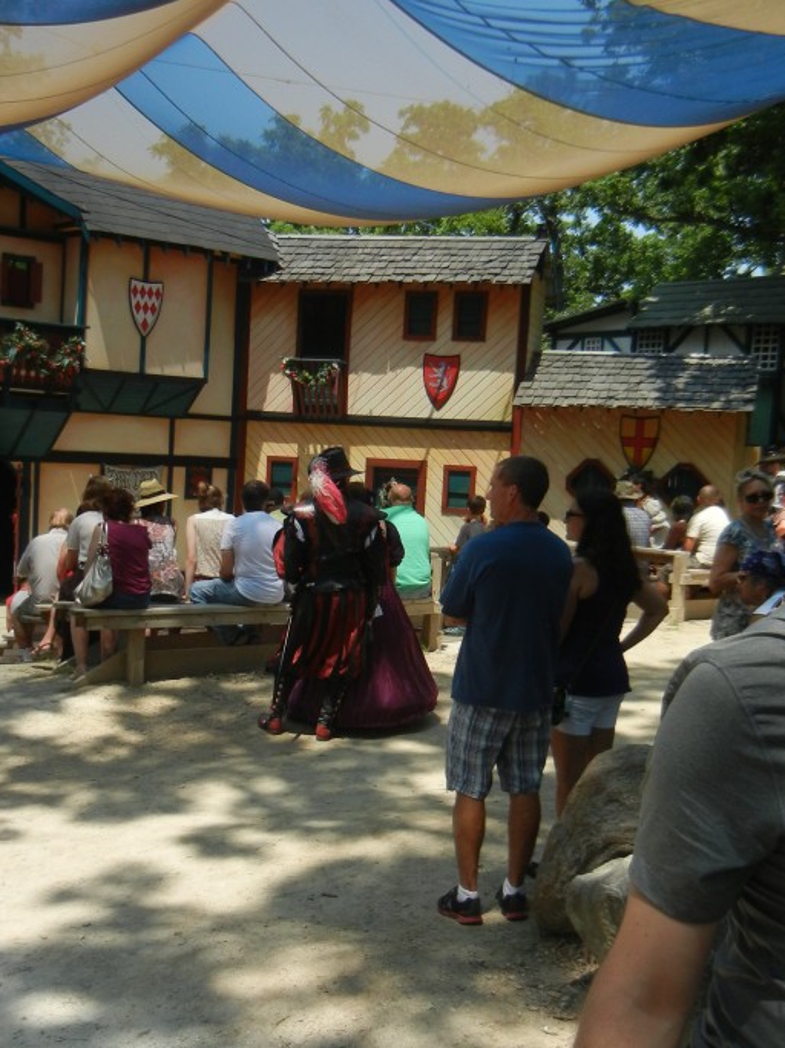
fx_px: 1361
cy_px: 582
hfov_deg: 32.1
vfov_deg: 42.0
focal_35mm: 45
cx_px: 305
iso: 160
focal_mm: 5.4
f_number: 7
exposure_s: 1/290
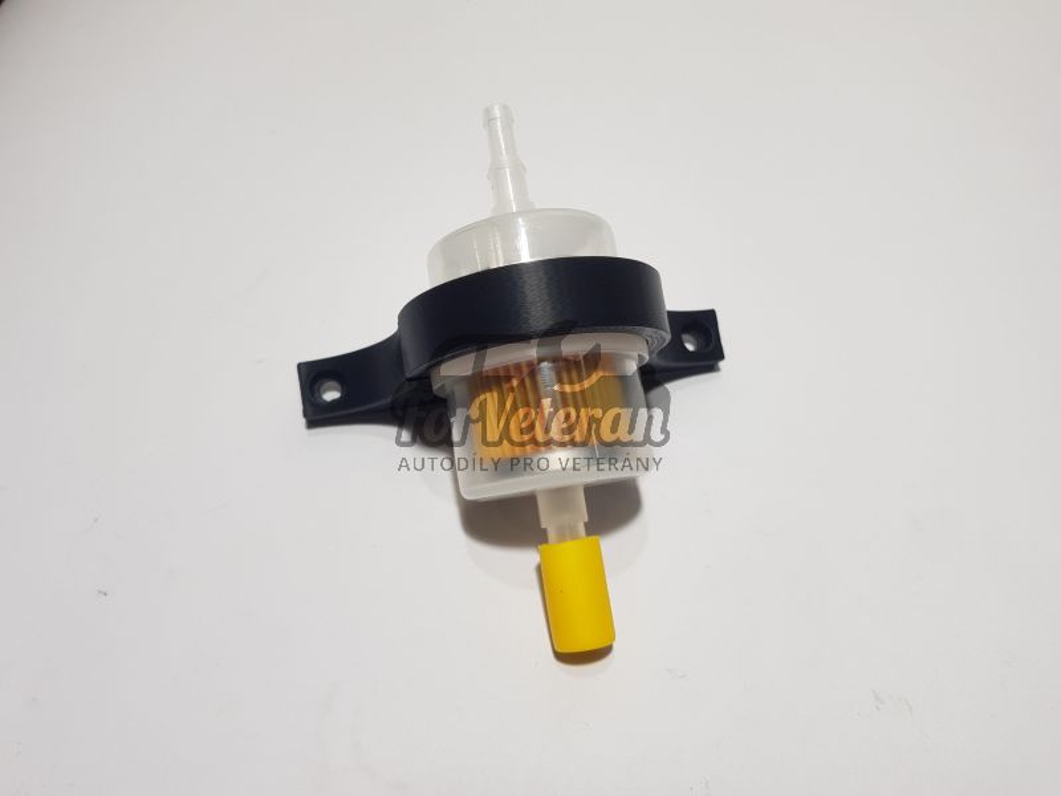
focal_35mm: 26
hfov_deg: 67.3
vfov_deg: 53.1
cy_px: 398
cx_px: 530
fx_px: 797
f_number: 1.7
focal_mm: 4.2
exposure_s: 1/276
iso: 40
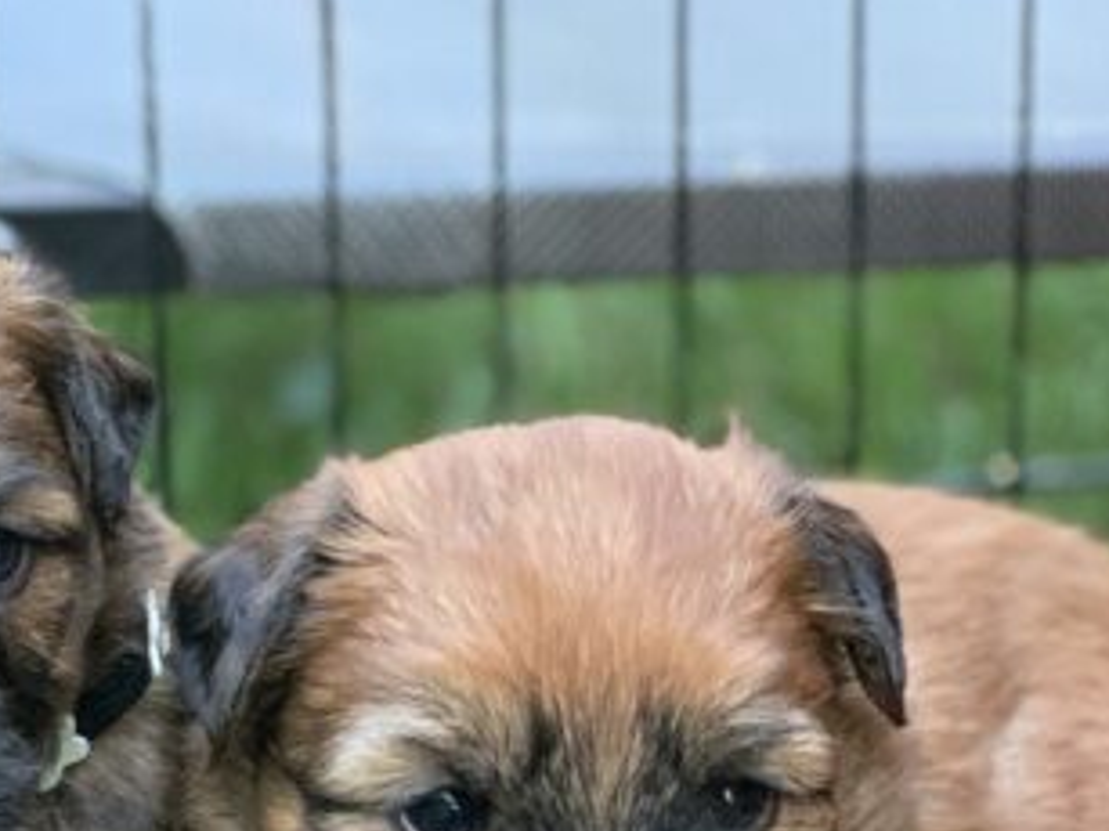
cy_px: 907
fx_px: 4163
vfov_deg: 11.2
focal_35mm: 130
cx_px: -137
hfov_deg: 14.8
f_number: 2.4
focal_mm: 6
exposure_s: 1/60
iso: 320
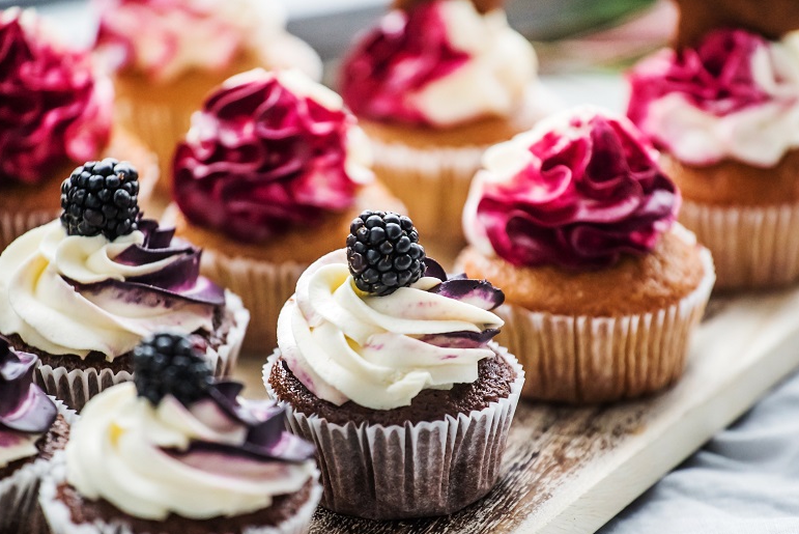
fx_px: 4885
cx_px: 375
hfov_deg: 9.3
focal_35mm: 220
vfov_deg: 6.3
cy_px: 286
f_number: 4
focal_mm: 200
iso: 5000
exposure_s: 1/200
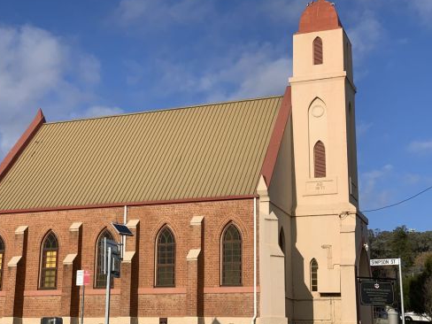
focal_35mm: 64
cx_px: 167
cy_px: 158
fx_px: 799
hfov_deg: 30.2
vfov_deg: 22.9
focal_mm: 6
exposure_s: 1/1453
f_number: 2.4
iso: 16
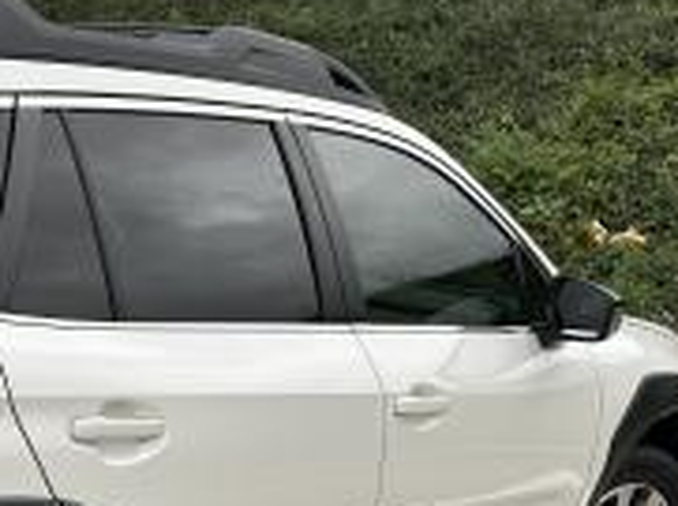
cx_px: -90
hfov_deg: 26.5
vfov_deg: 20.7
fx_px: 1310
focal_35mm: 67
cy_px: 570
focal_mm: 6.86
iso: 64
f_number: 1.78
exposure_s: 1/229
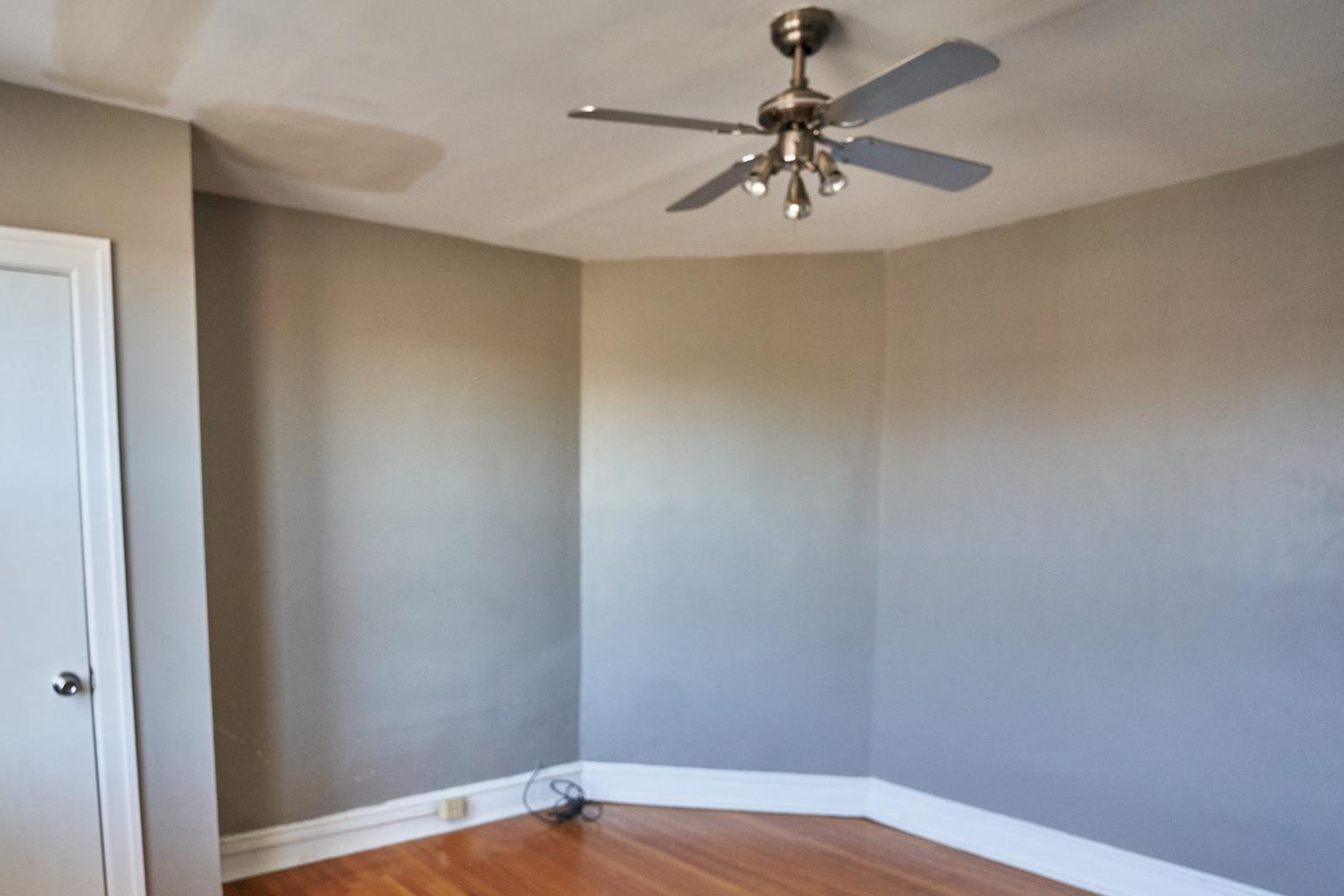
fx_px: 859
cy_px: 591
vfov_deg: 54.1
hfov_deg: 75.2
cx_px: 530
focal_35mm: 23
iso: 2000
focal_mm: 17
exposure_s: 1/320
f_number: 3.2
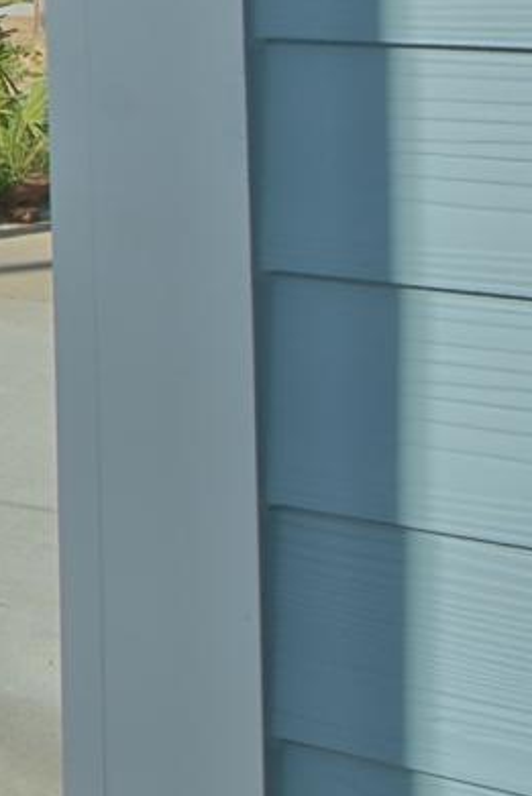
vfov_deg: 20.5
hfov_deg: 8.2
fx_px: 2037
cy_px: -187
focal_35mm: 92
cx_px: -1580
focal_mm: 12
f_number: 13
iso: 200
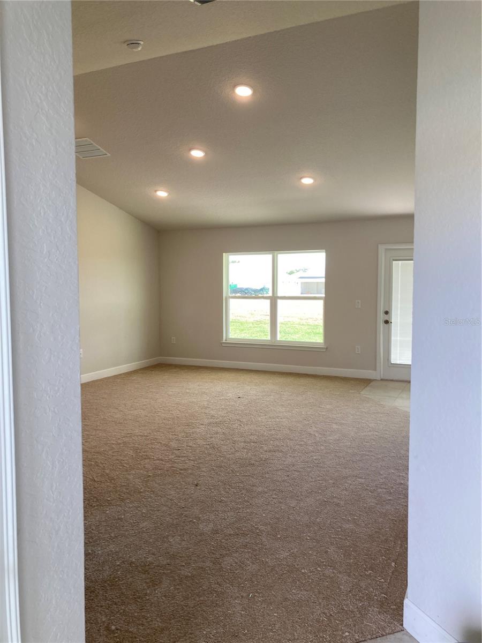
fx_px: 520
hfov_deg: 49.7
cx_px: 241
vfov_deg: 63.4
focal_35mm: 28
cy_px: 322
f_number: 1.8
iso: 40
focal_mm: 3.99
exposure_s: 1/120
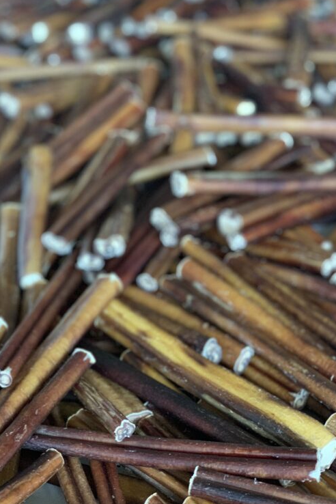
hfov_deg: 18.1
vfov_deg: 26.9
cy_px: 179
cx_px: 97
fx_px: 1050
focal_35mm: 75
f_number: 2.4
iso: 320
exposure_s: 1/60
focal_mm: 6
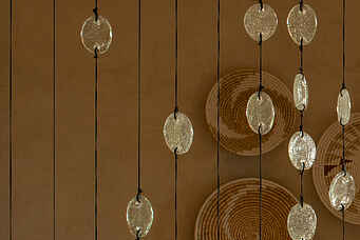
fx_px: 1641
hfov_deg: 11.6
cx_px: 650
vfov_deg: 8.4
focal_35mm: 164
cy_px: 215
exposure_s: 1/40
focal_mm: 35
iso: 200
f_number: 13
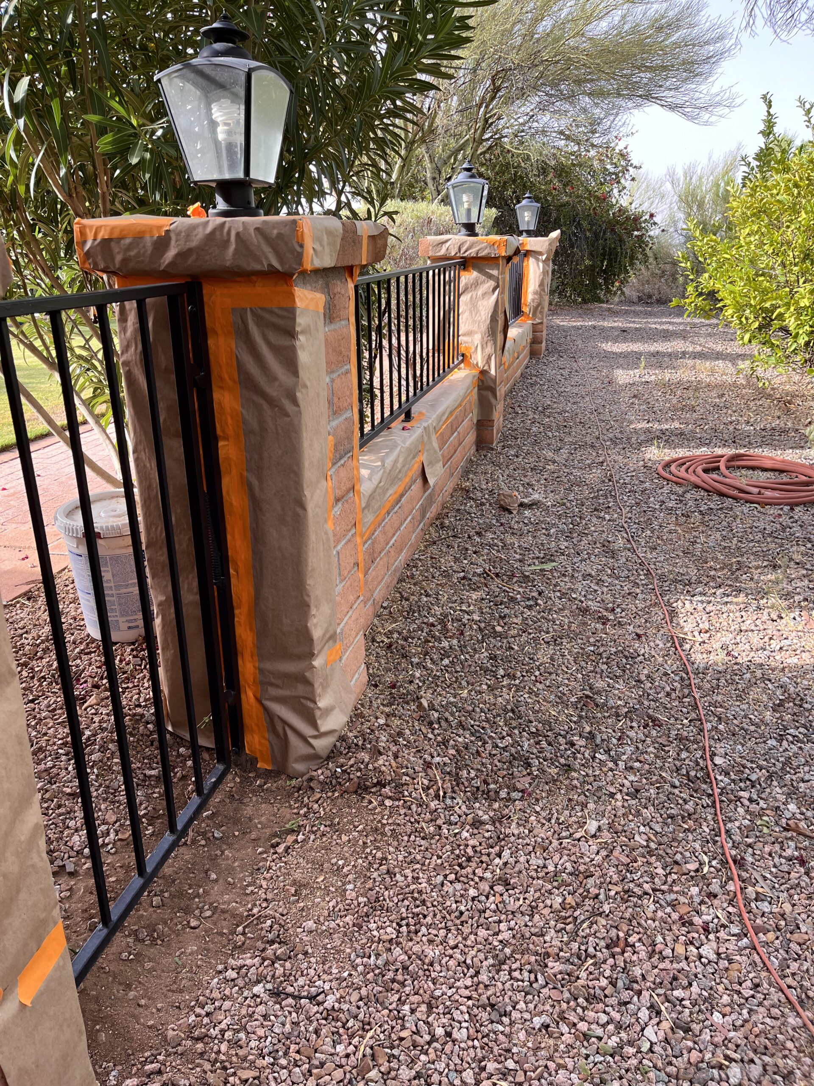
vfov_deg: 67.3
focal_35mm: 26
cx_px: 407
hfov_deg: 53.1
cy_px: 543
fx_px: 815
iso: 50
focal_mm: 5.1
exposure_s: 1/309
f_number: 1.6
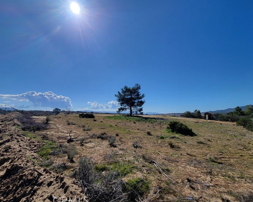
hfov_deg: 100.6
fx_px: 105
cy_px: 102
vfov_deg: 88.0
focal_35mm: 14
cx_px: 133
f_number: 2.2
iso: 50
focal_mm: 2.2
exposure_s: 1/2628
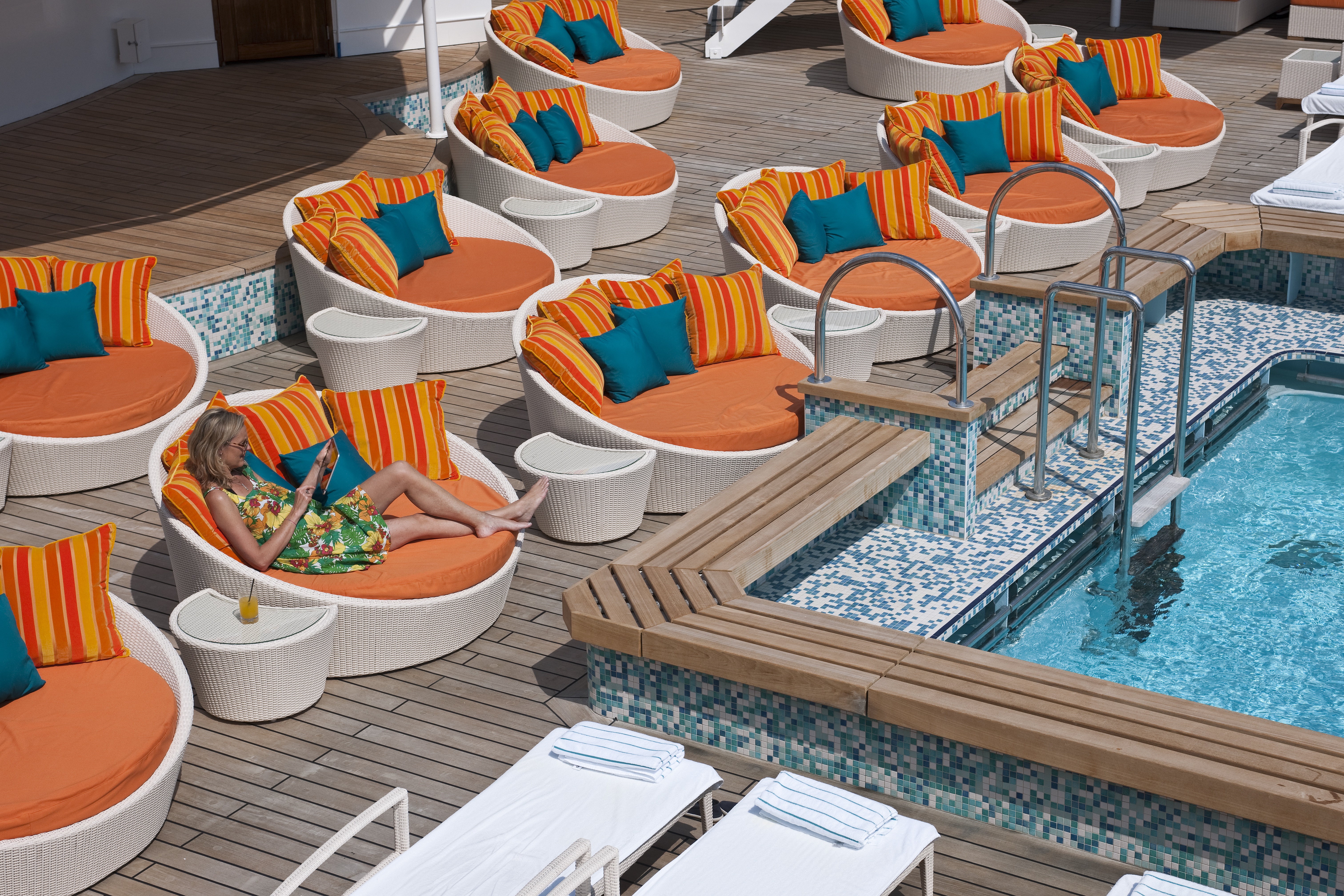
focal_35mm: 70
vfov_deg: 19.5
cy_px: 448
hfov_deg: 28.8
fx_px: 2613
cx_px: 672
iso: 100
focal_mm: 70
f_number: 11
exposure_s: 1/400
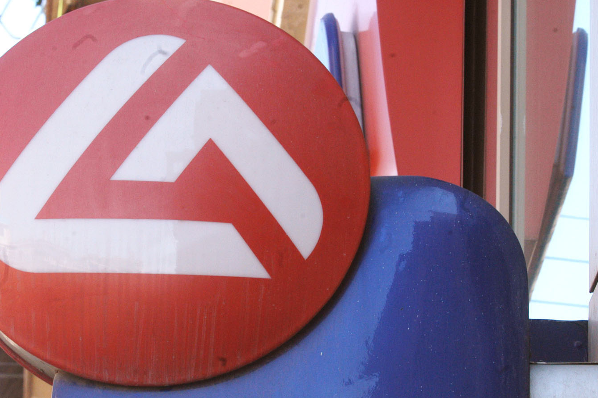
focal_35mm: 196
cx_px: 292
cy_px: 286
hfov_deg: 10.5
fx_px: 3253
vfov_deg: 7.0
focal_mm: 86
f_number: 9
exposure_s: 1/160
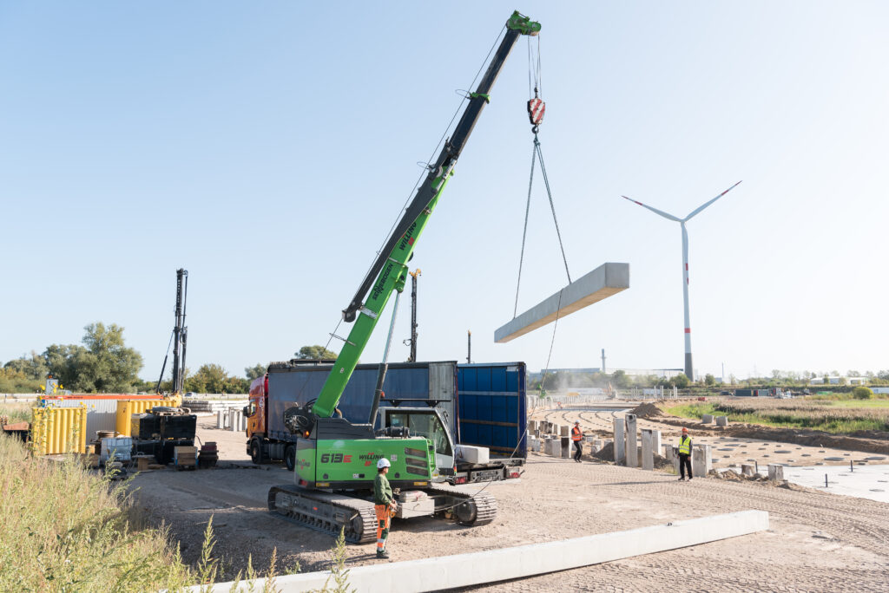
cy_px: 296
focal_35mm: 31
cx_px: 444
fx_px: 766
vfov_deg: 42.4
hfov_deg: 60.3
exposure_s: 1/160
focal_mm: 31
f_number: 9
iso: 100
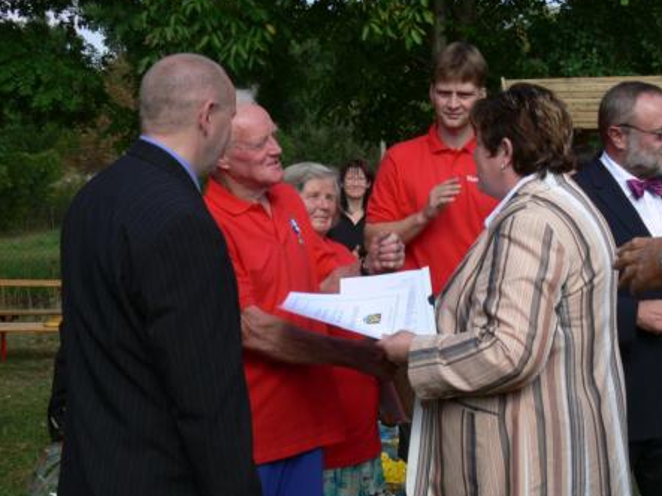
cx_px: 348
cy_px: 237
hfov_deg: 31.7
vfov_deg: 24.0
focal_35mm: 61
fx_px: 1166
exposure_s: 1/200
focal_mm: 11.4
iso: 80
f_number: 5.6
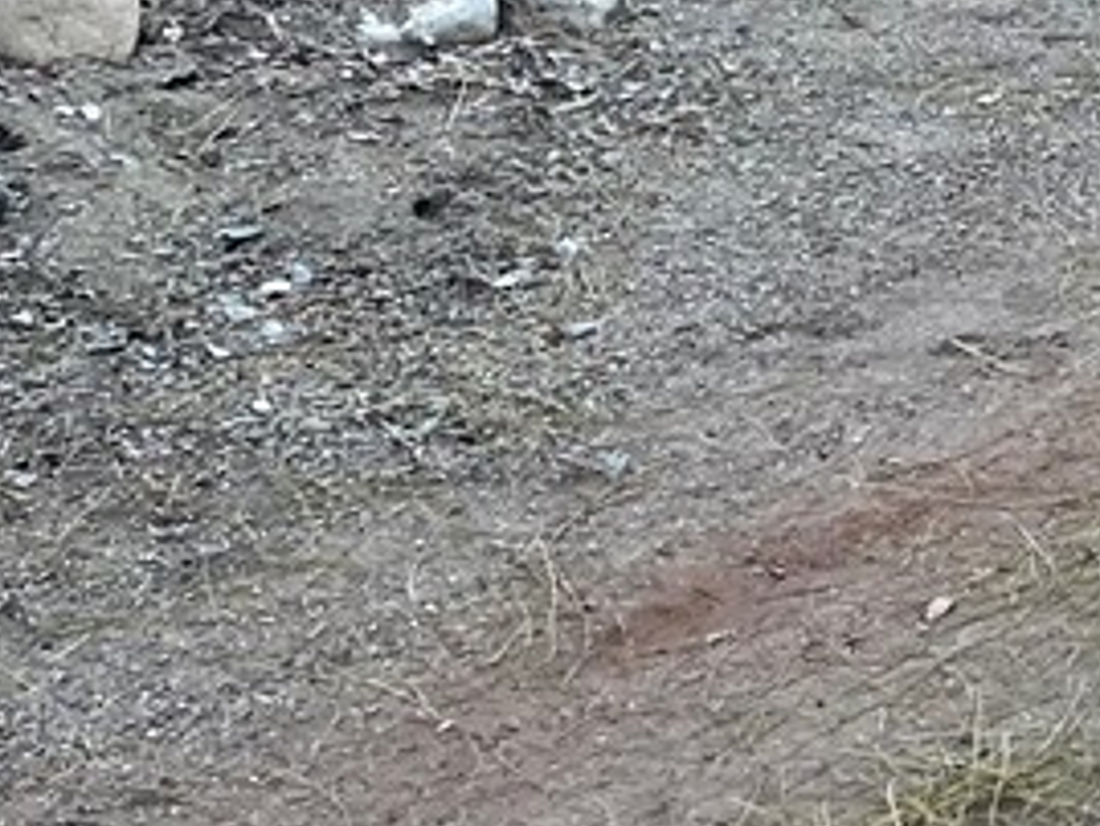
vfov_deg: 13.7
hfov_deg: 16.7
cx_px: 2061
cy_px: -724
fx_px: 3020
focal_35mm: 95
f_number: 1.6
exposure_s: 1/121
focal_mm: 5.1
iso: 64
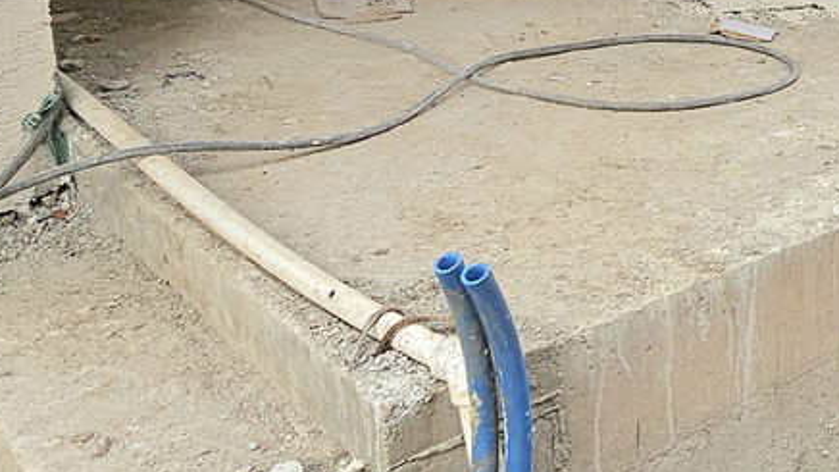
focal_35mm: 52
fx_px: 1157
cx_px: 1018
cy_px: 2
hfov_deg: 32.6
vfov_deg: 22.2
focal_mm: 2.2
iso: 50
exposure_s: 1/400
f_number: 2.2
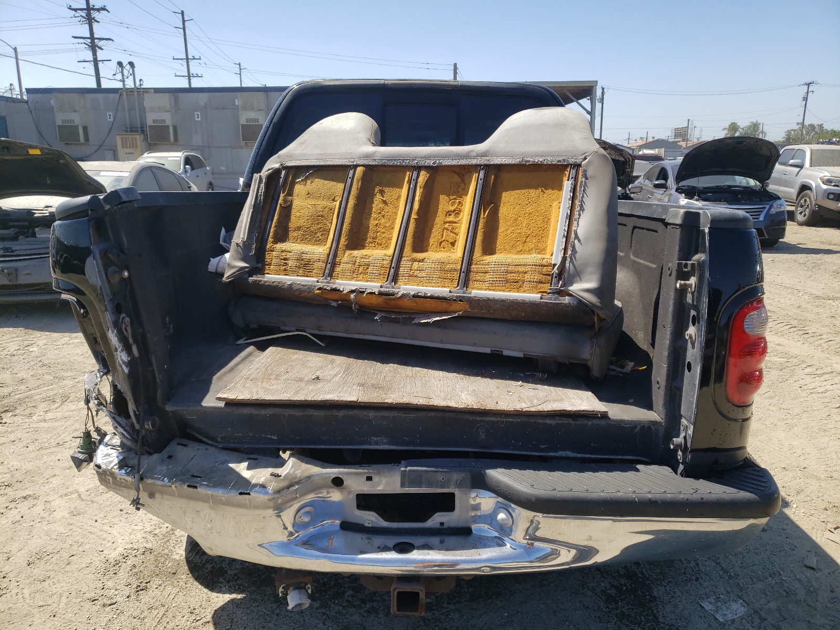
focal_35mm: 26
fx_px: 631
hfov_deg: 67.3
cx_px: 420
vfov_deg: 53.1
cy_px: 315
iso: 50
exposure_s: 1/2500
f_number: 1.5
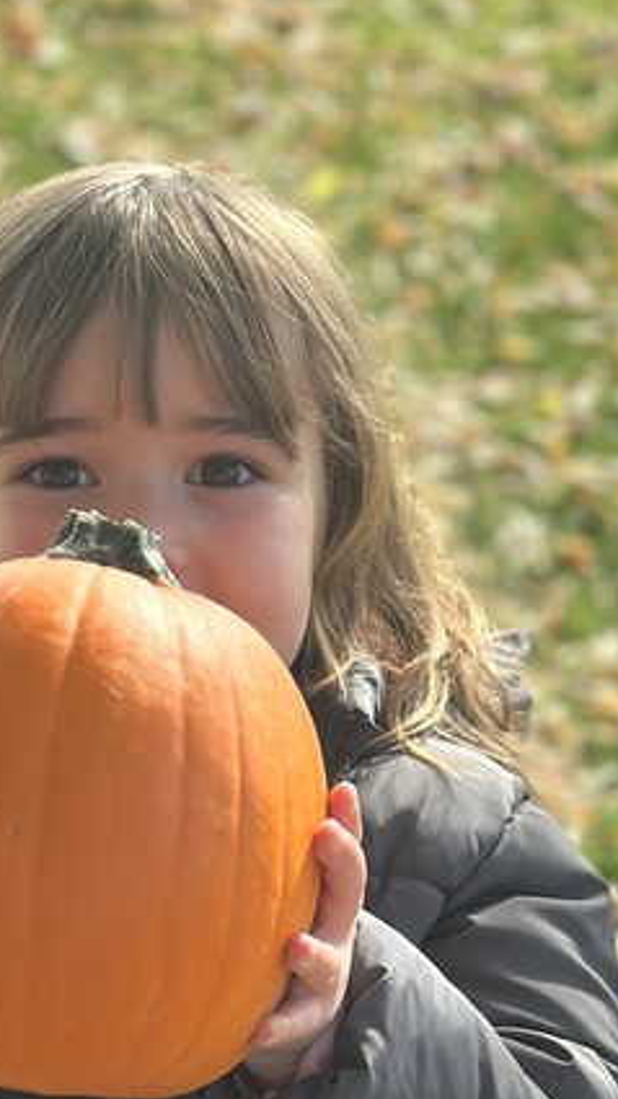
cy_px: 1042
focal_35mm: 126
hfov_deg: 9.6
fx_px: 3671
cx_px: 272
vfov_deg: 16.7
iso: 80
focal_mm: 6.86
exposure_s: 1/1613
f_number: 1.78
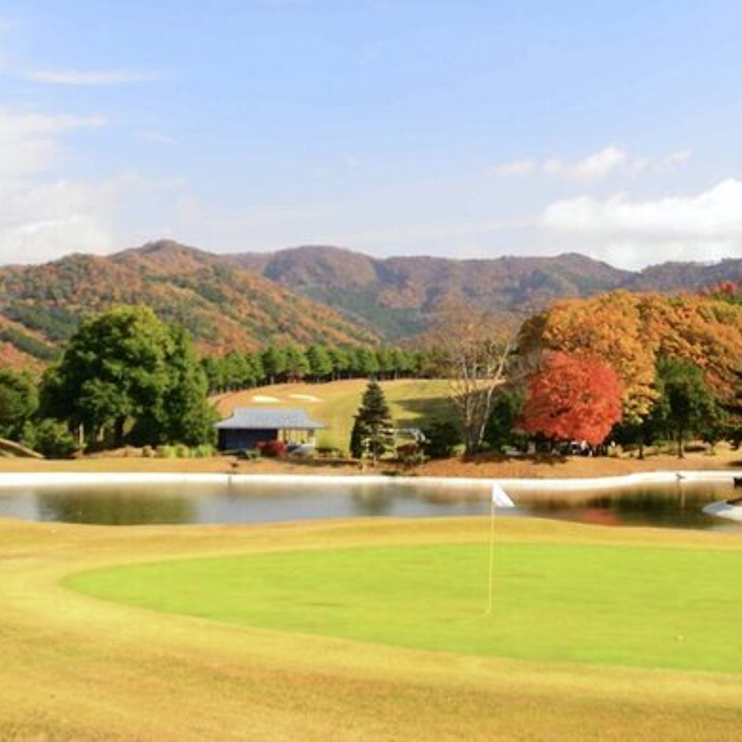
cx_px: 287
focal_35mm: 39
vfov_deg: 42.8
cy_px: 367
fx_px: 946
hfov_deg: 42.6
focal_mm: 20
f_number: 4
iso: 400
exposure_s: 1/400
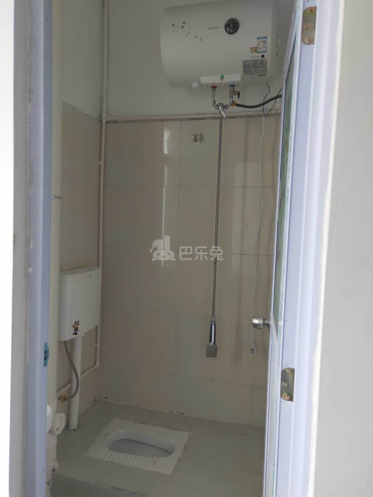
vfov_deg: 73.9
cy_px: 248
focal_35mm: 23
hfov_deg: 58.9
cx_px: 186
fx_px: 331
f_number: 1.7
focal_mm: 3.97
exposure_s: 1/100
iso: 177
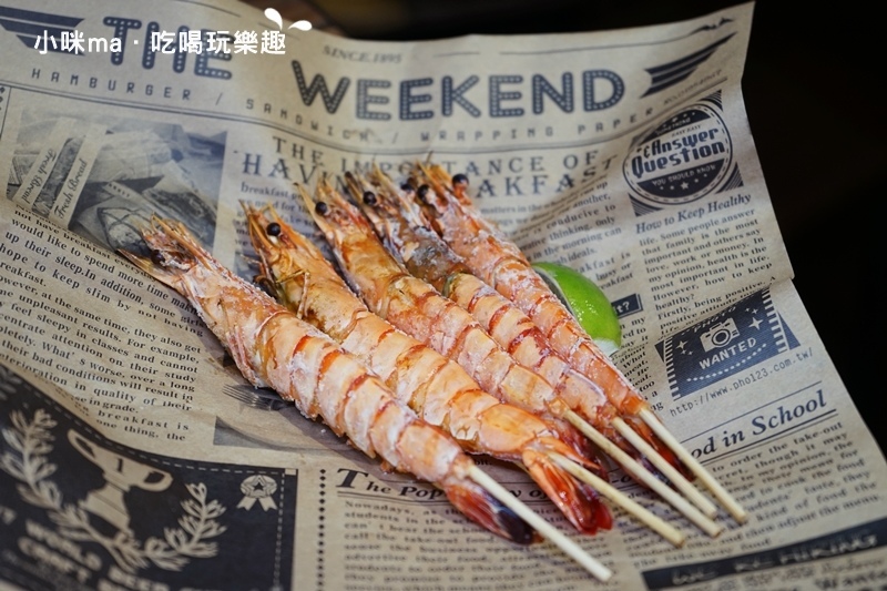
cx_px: 444
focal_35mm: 54
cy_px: 296
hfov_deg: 36.9
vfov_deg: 25.0
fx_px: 1330
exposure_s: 1/60
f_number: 5
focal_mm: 54
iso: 800
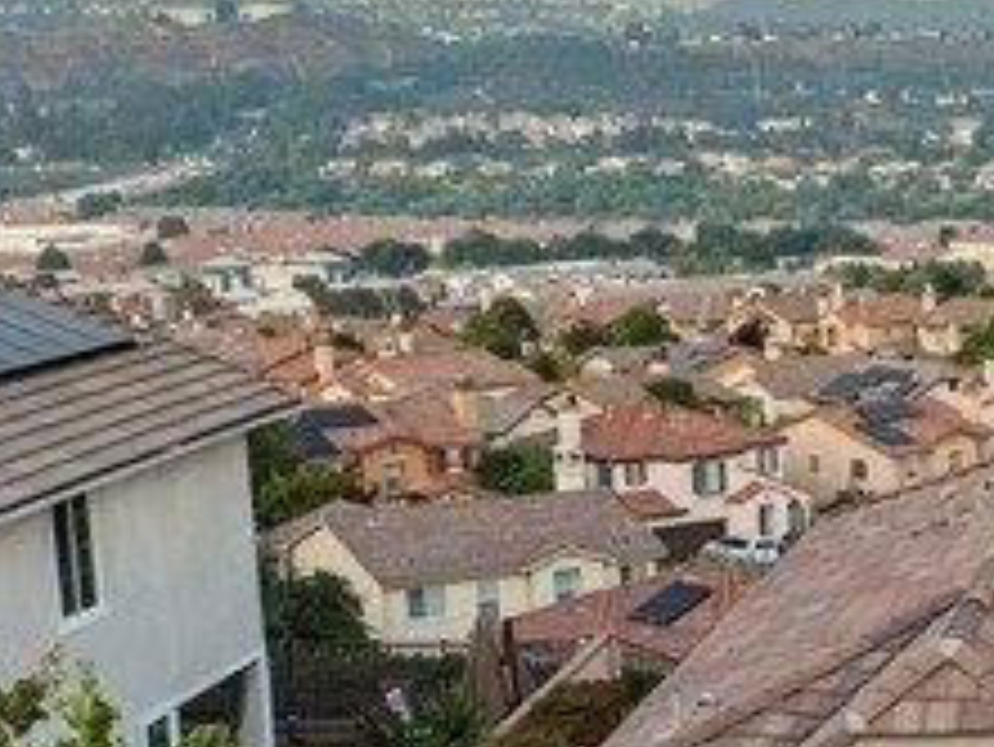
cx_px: 1246
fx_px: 3189
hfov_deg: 16.8
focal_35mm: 111
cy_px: 945
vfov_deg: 12.9
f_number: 2.8
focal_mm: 12.29
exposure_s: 1/15
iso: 100
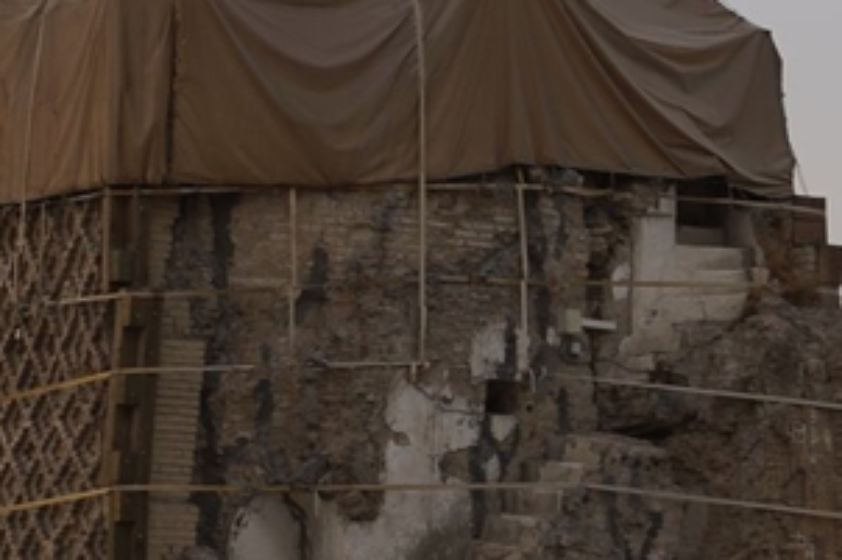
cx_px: 290
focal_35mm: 392
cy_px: -60
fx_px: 9163
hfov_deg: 5.3
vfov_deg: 3.5
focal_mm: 74
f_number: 5.6
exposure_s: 1/80
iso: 125
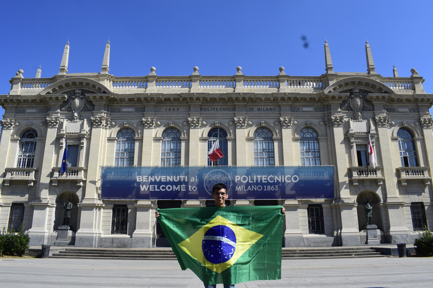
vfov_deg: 47.9
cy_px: 144
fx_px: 325
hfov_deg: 67.4
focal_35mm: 27
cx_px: 216
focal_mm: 18
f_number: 11
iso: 400
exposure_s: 1/500
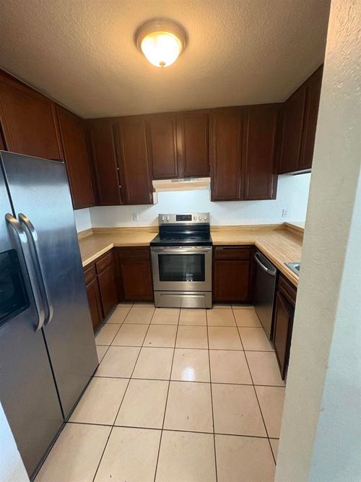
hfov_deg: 85.7
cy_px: 241
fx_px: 195
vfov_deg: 102.1
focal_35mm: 14
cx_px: 180
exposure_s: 1/60
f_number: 2.2
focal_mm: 2.22
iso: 500
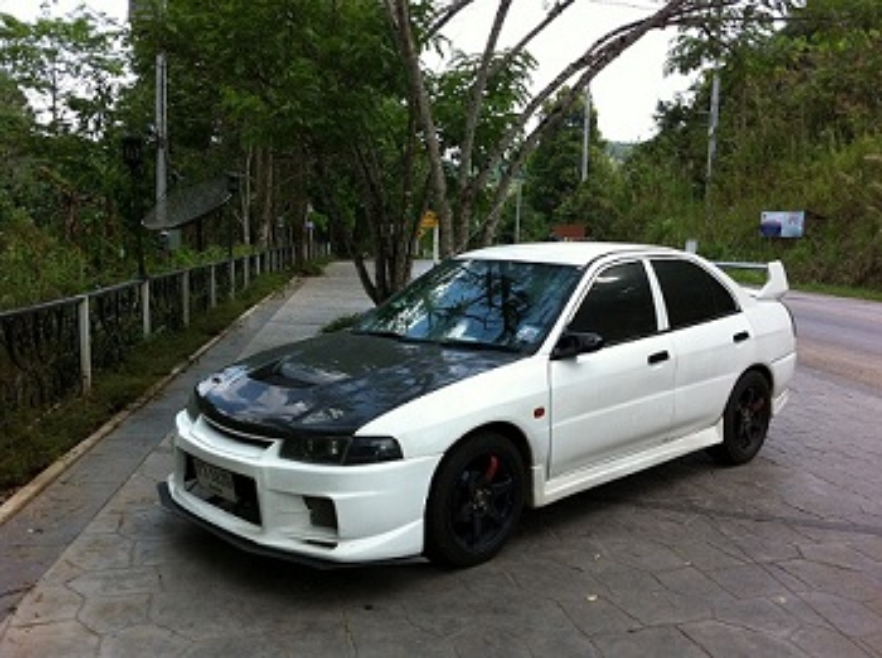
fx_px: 890
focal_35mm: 35
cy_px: 329
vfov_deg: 40.6
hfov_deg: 52.7
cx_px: 441
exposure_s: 1/351
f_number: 2.8
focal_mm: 3.85
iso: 80
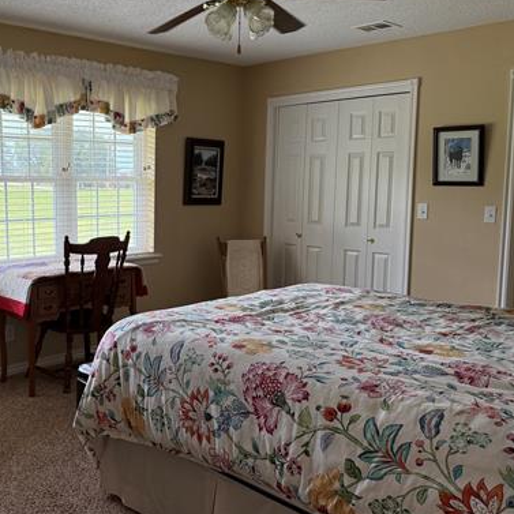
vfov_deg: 46.0
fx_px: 605
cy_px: 244
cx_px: 143
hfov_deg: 44.8
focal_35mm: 36
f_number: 1.78
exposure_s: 1/230
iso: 200
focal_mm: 6.76
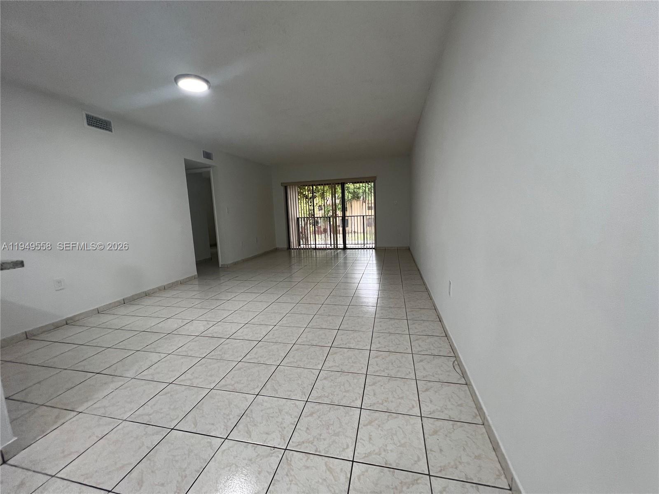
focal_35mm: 13
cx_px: 330
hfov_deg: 106.2
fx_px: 247
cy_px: 247
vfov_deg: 89.9
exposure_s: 1/120
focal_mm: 1.57
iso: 250
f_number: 1.8
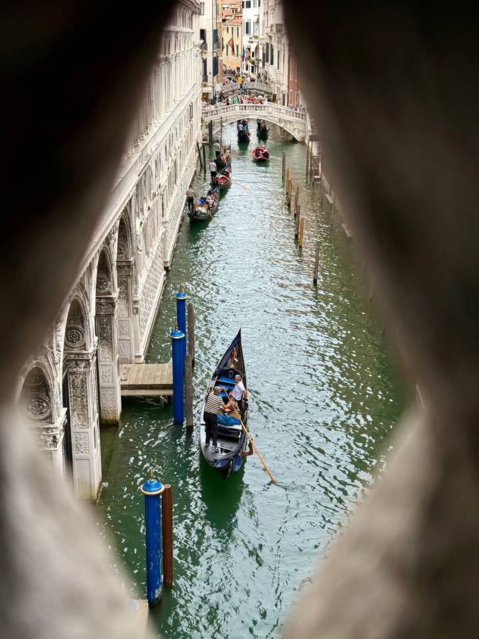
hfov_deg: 30.3
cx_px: 240
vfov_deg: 39.7
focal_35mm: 48
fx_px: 886
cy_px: 320
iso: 80
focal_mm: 6.76
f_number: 1.78
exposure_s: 1/1429
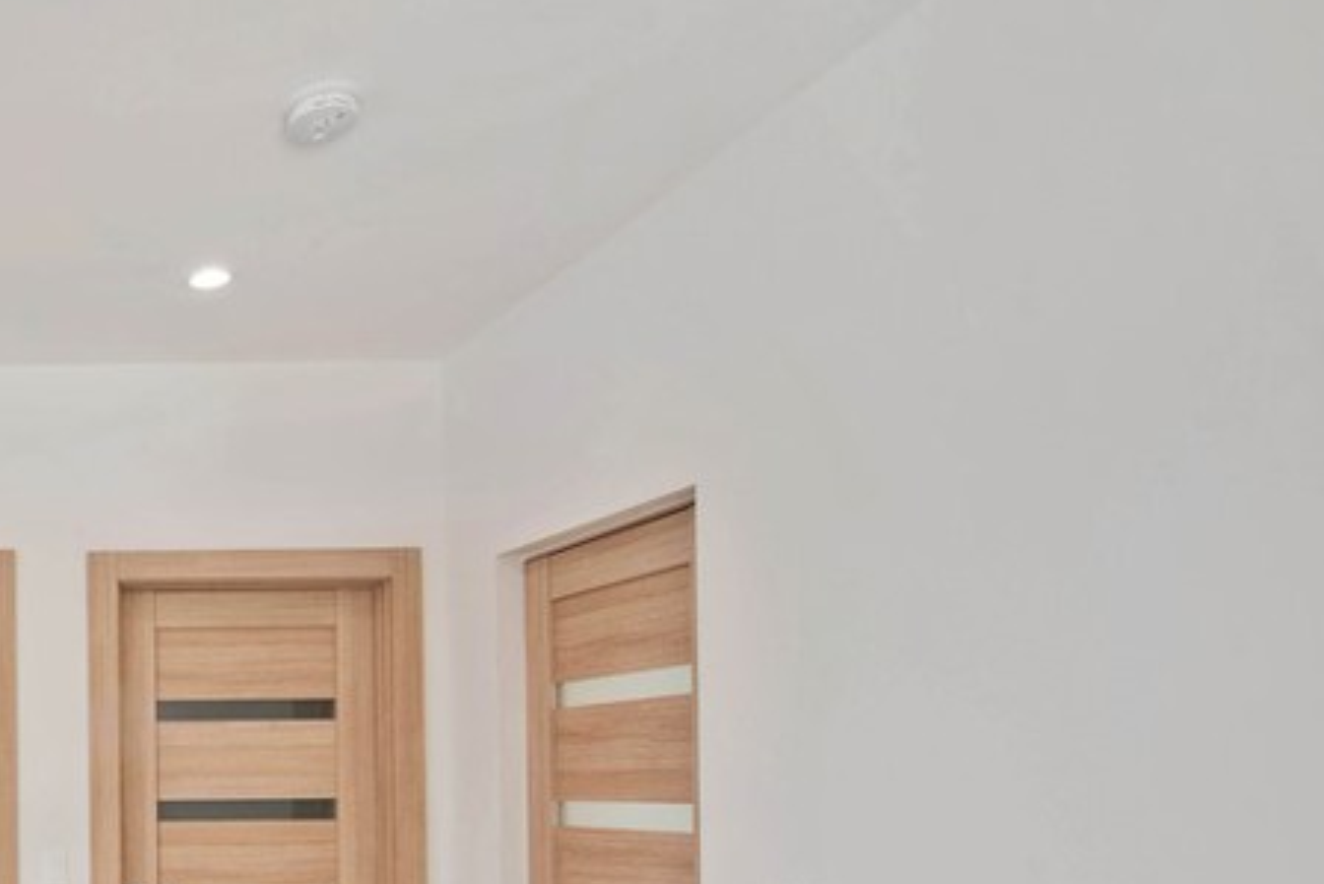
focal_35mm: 32
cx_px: -166
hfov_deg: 43.7
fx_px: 1177
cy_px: 773
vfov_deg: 38.7
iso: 400
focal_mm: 14
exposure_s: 1/400
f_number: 7.1
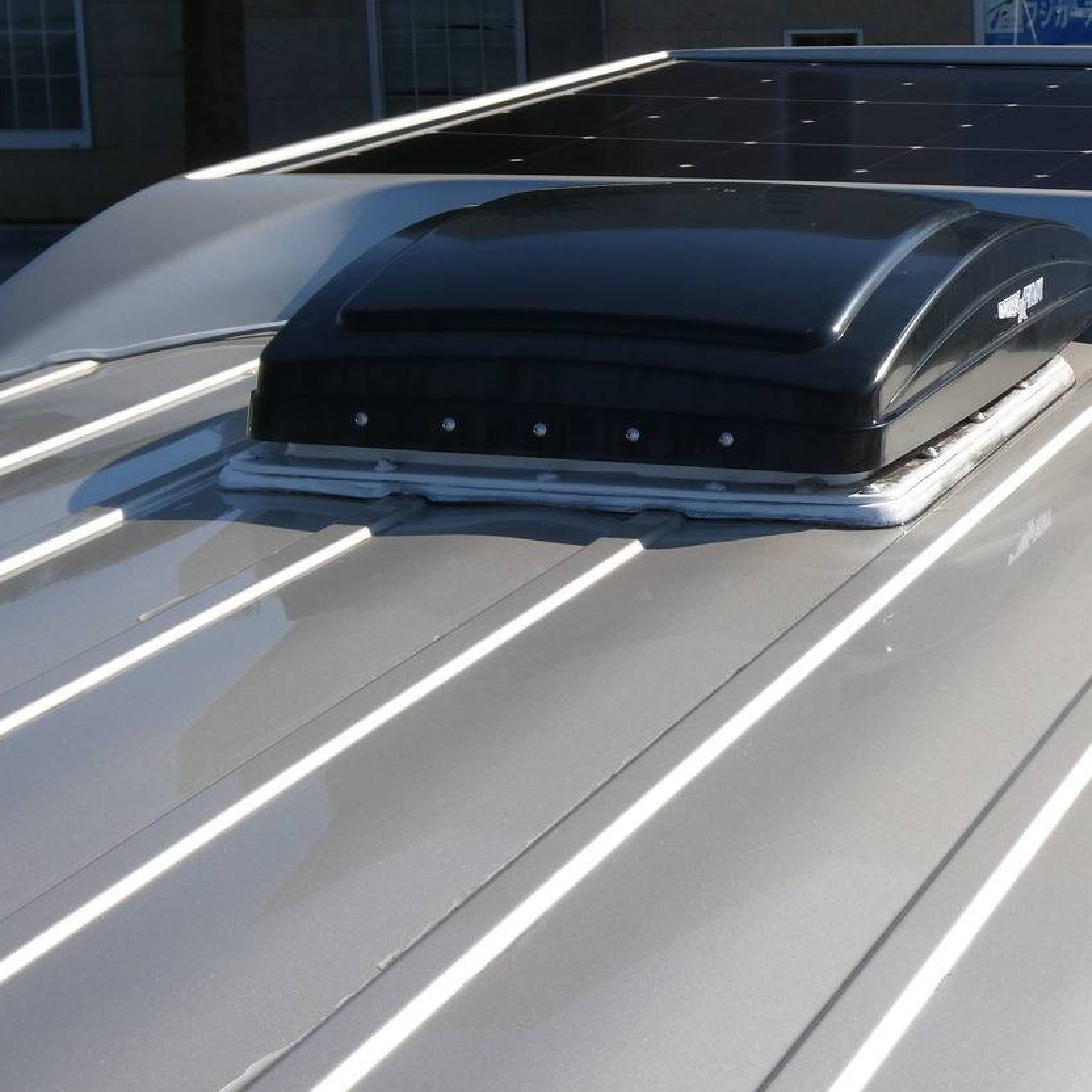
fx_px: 3034
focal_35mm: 85
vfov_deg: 20.3
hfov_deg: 20.2
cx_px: 885
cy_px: 337
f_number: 4.1
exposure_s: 1/800
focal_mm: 9
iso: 80
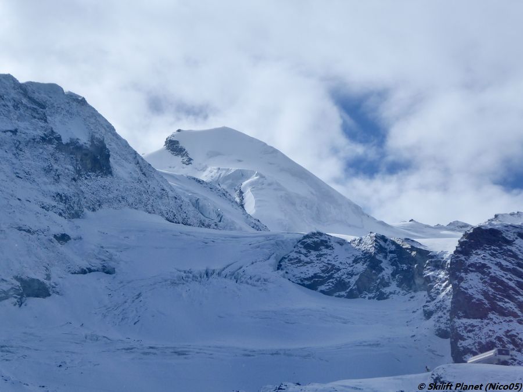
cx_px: 262
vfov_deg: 12.7
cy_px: 196
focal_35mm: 117
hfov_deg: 16.8
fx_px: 1768
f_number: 5.1
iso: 125
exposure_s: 1/800
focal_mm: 19
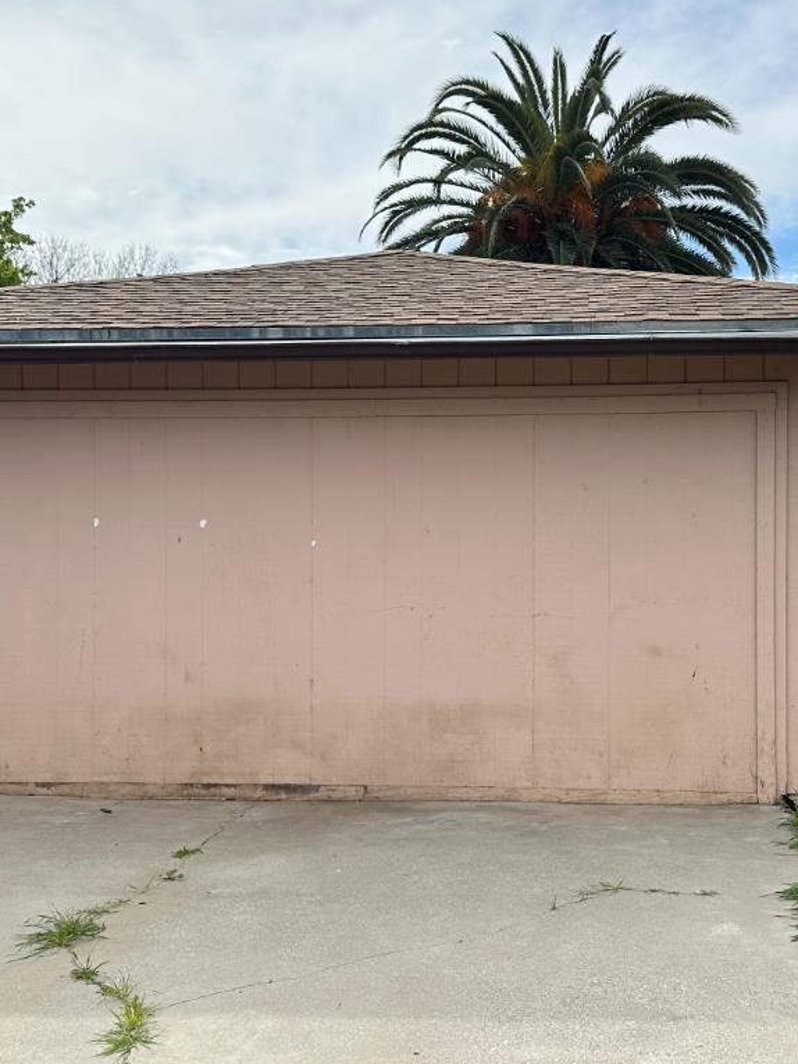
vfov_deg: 40.4
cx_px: 475
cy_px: 567
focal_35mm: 47
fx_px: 1445
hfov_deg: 30.8
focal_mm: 6.86
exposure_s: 1/4016
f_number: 1.78
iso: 80
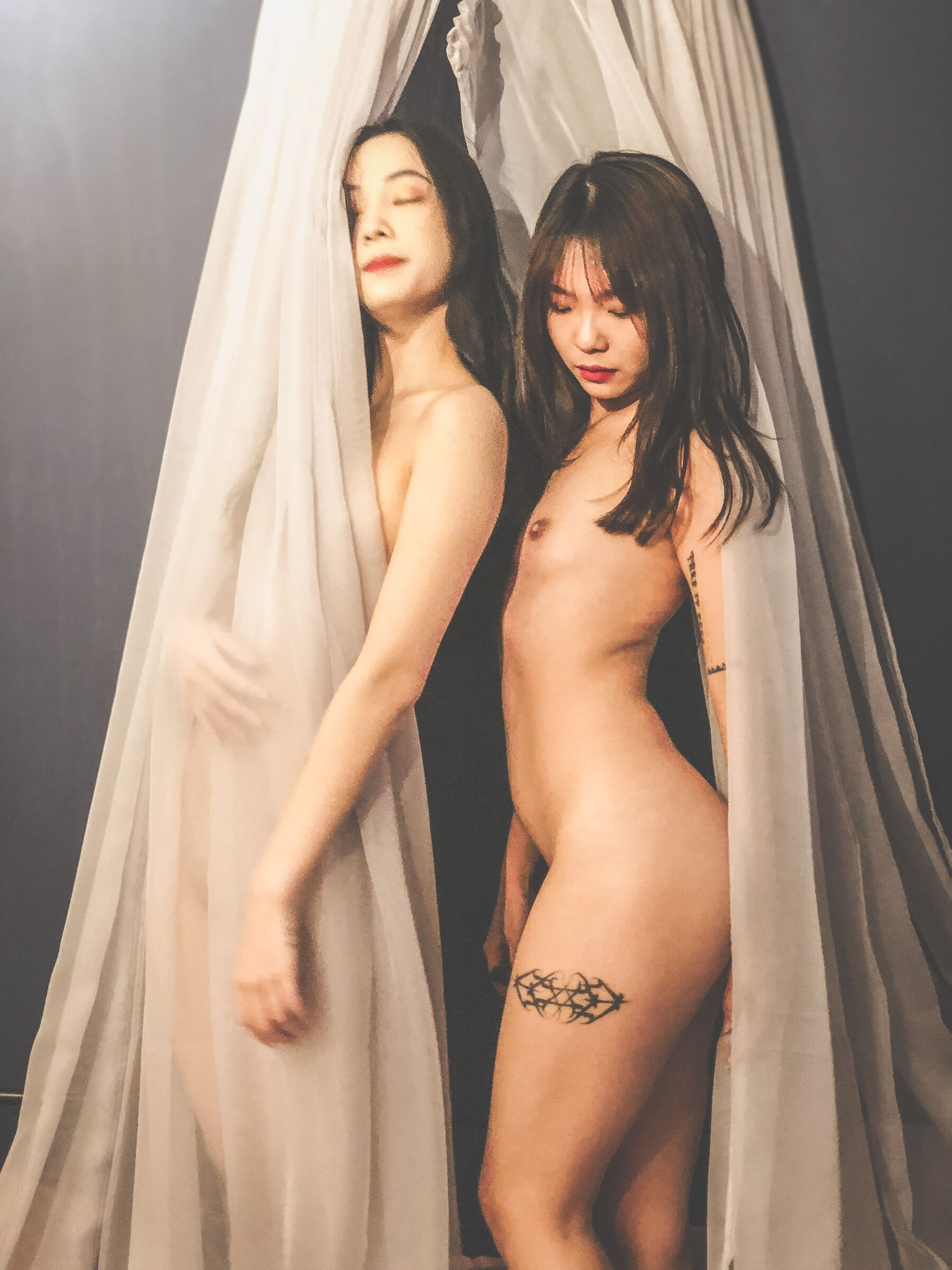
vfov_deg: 36.8
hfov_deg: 28.0
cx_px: 476
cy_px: 635
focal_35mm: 52
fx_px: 1907
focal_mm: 6
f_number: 2.4
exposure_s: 1/15
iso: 160
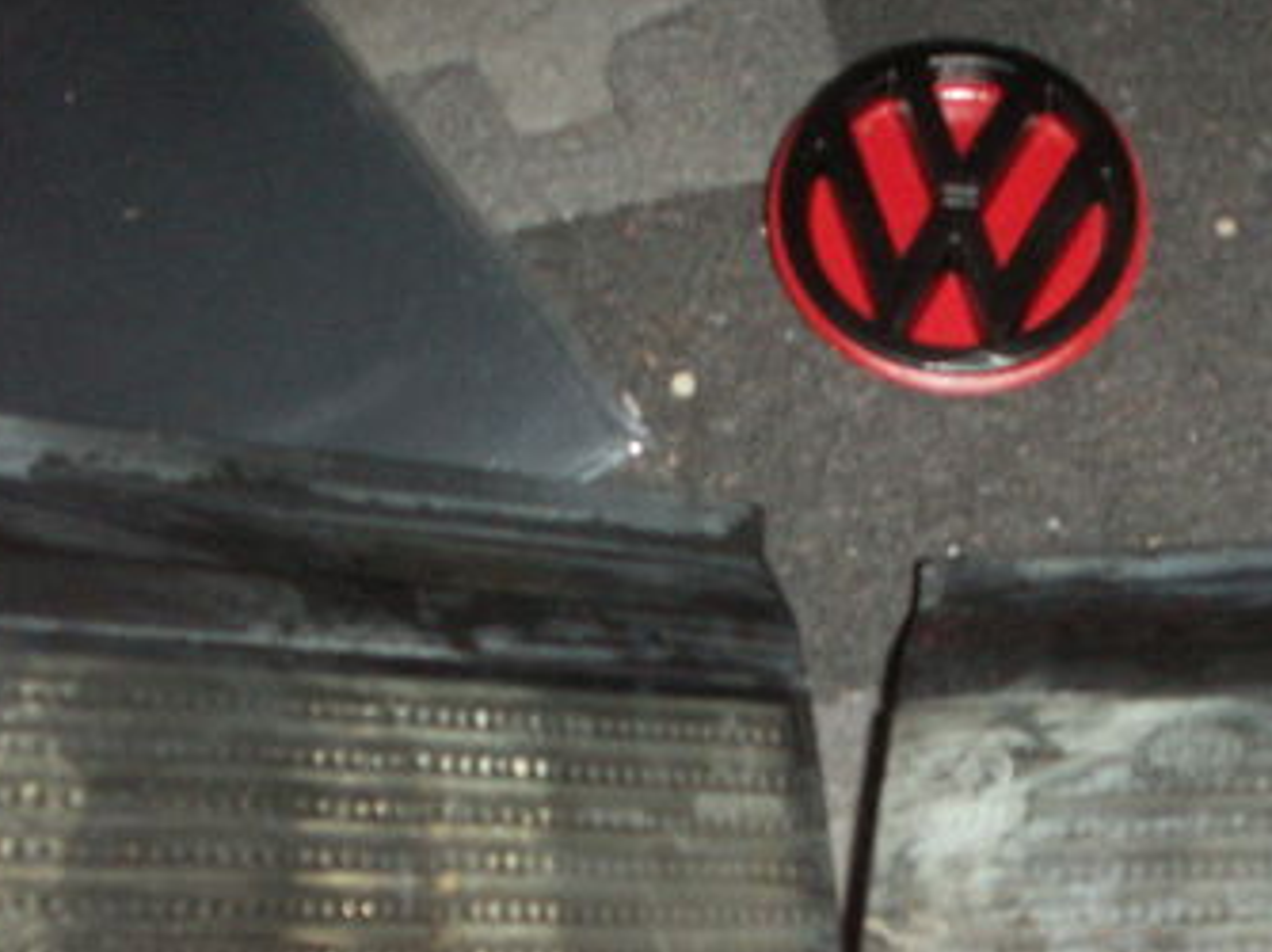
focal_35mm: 71
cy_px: 777
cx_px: 979
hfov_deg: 27.0
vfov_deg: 20.4
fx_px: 2607
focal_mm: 7.7
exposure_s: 1/40
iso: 160
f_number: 3.5
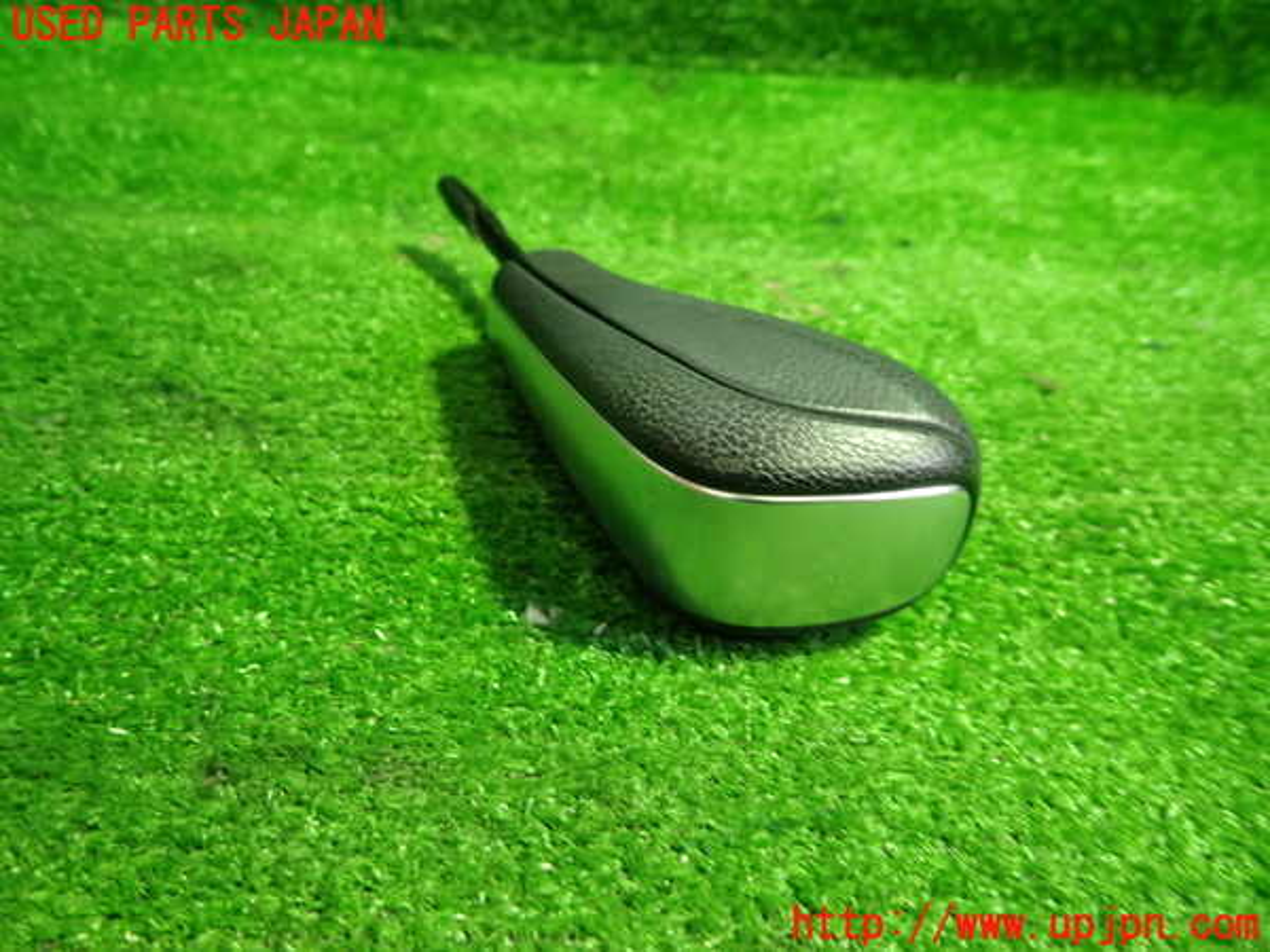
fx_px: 917
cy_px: 476
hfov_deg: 69.4
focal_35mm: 25
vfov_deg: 54.9
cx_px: 635
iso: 320
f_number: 2
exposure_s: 1/30
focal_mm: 4.5
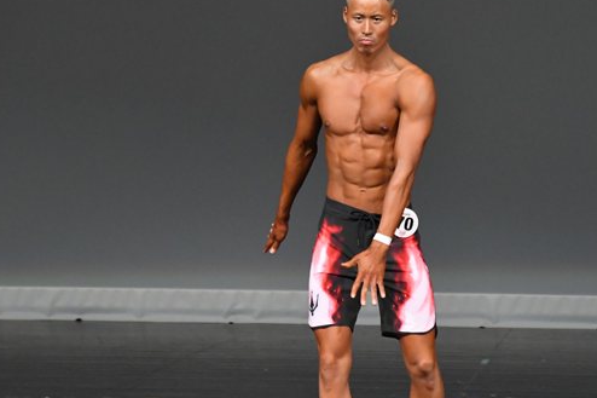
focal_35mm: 494
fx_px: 8189
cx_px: 419
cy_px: 217
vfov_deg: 2.8
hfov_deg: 4.2
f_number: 5.6
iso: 4000
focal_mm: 210
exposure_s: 1/400
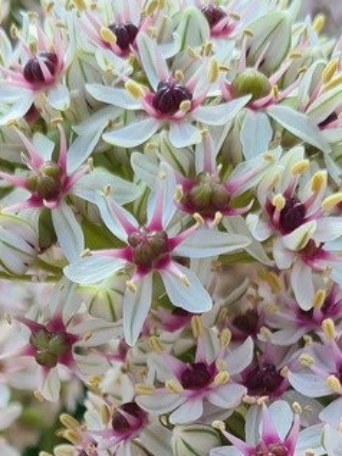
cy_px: 573
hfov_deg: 17.6
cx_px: 132
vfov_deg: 21.3
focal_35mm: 84
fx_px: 1106
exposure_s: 1/1204
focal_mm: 5.4
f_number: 1.8
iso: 50
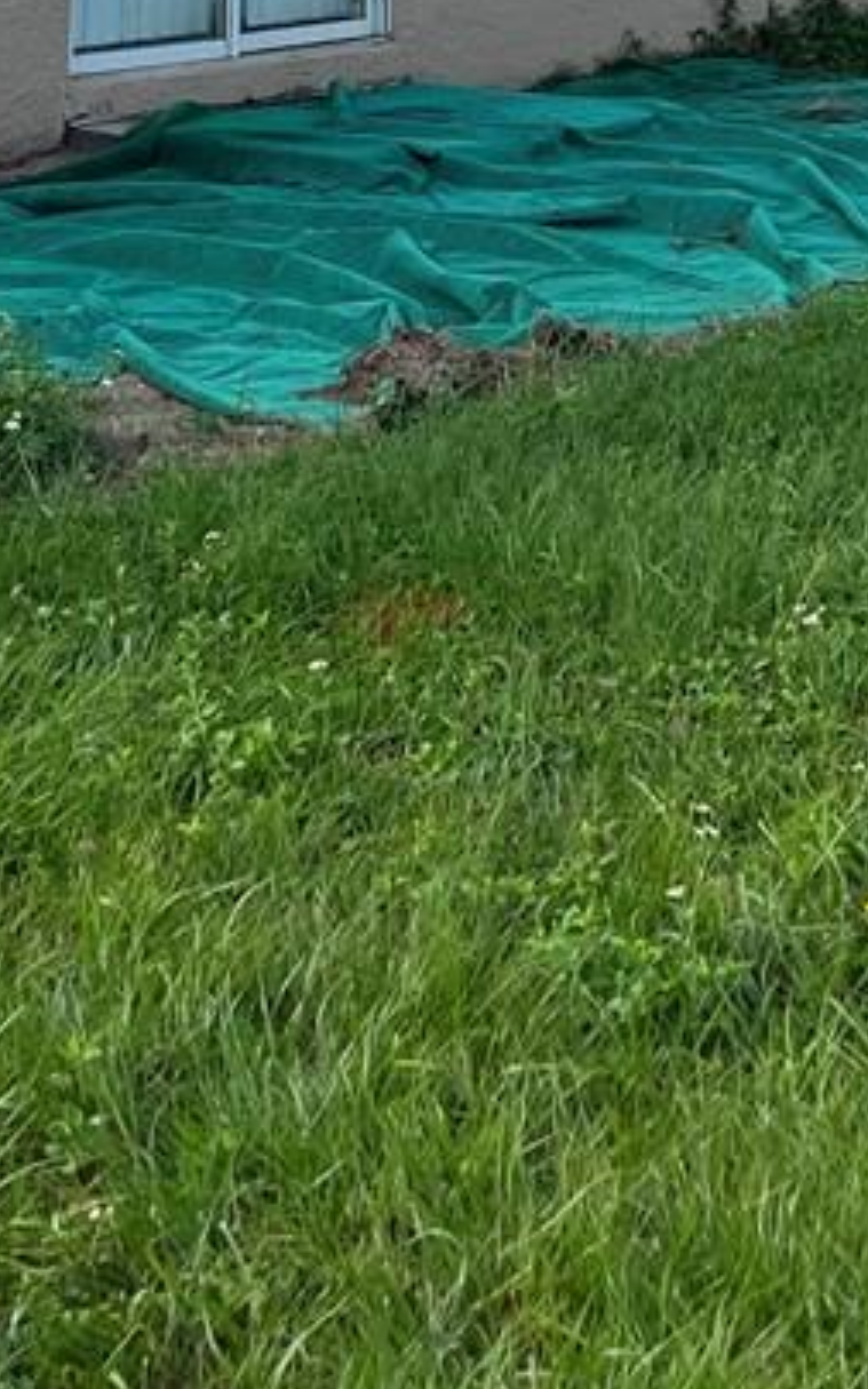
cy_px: -436
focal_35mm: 109
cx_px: 724
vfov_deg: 17.8
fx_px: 4127
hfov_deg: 11.9
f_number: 1.5
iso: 50
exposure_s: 1/3460
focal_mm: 5.7
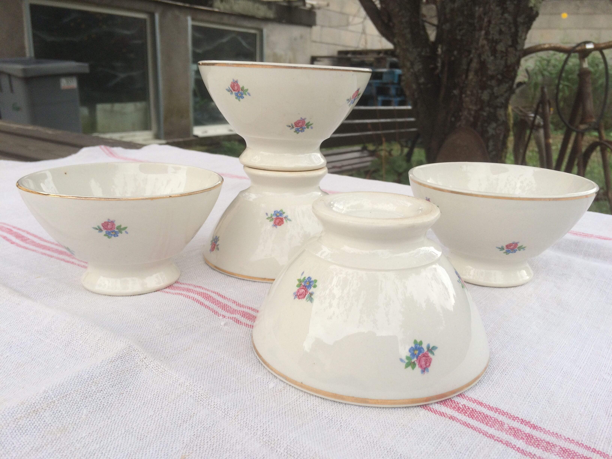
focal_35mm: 29
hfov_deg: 61.7
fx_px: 513
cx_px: 306
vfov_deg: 48.2
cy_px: 230
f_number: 2.2
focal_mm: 4.15
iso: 40
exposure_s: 1/50
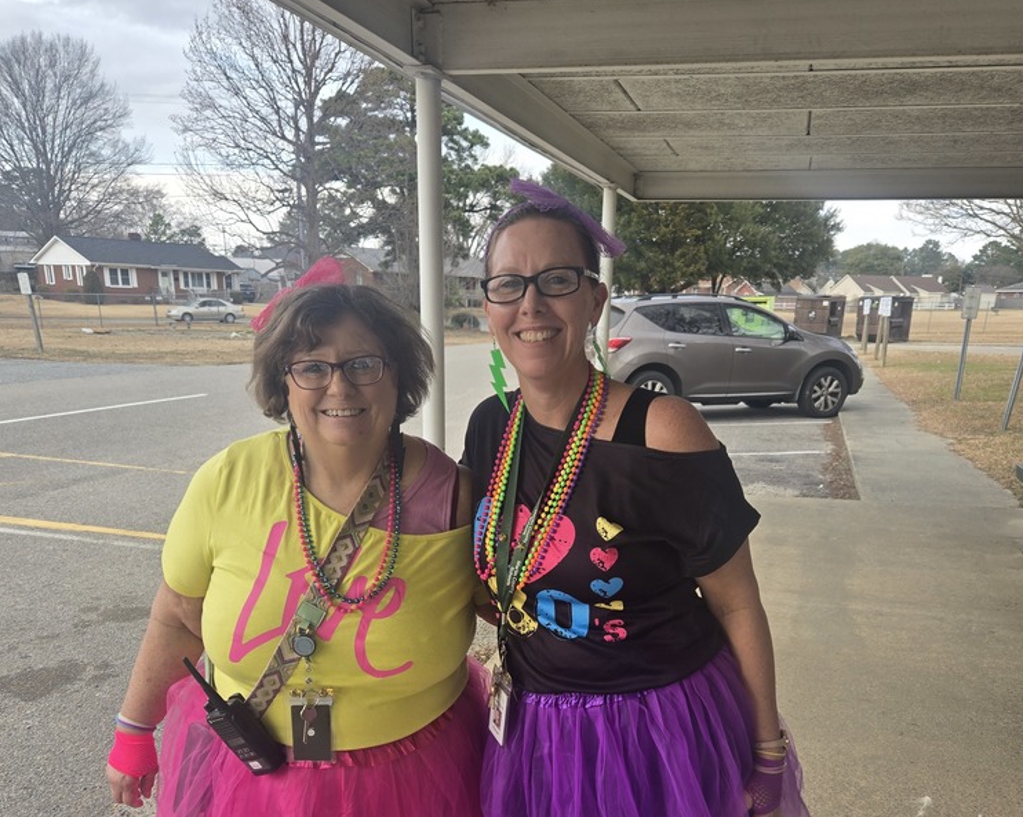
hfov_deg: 57.2
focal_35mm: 31
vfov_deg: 44.9
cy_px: 645
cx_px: 500
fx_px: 938
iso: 25
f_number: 1.8
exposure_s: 1/236
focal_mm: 5.4
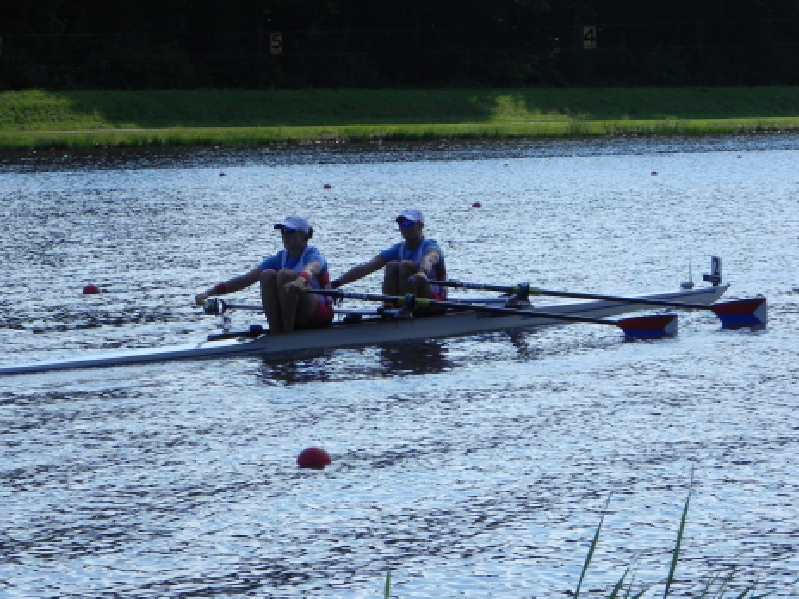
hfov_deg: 12.2
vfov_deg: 9.2
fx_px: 3739
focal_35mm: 162
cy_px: 300
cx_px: 400
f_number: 8
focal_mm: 28.8
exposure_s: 1/496
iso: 160
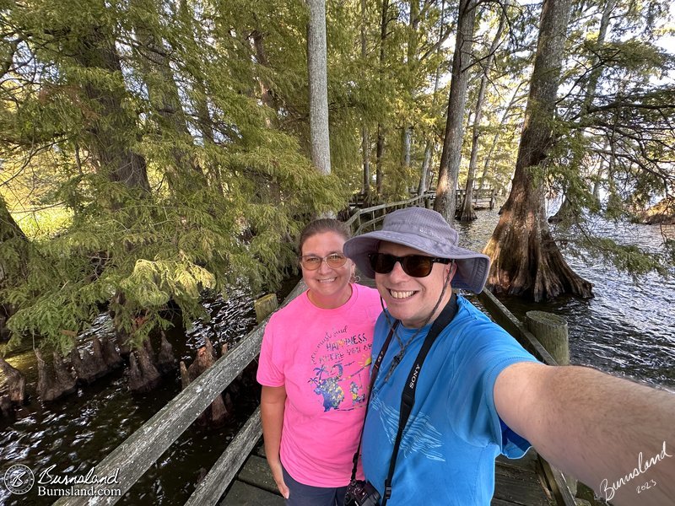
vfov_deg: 85.7
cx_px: 338
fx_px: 273
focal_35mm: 14
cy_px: 253
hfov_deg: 102.1
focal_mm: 2.22
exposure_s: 1/99
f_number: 2.2
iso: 125
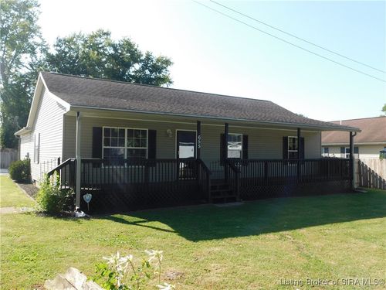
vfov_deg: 46.8
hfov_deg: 60.0
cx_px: 193
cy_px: 145
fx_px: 335
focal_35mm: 30
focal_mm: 5.3
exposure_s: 1/500
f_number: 3.2
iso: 125
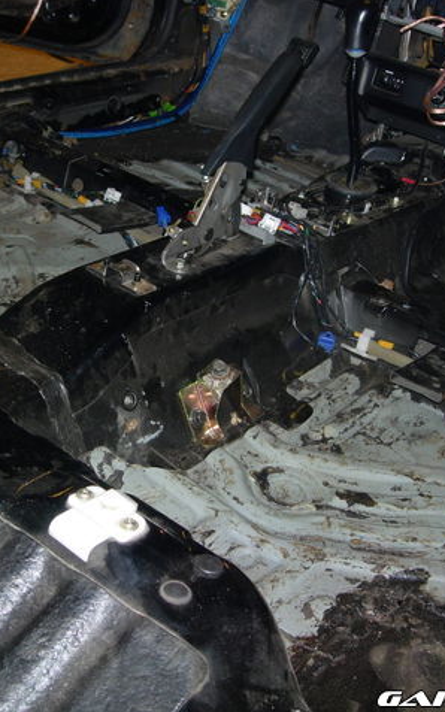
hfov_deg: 23.9
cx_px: 155
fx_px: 1048
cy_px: 355
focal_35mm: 54
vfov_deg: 37.5
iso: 79
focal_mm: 7.8
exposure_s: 1/64
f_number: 2.8
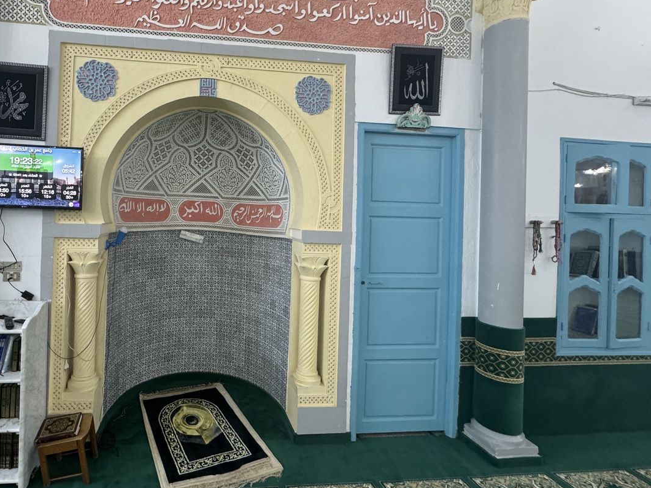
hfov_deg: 82.4
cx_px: 229
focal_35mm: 19
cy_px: 210
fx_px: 357
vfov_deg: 68.4
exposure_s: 1/50
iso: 400
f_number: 2.2
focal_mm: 2.22
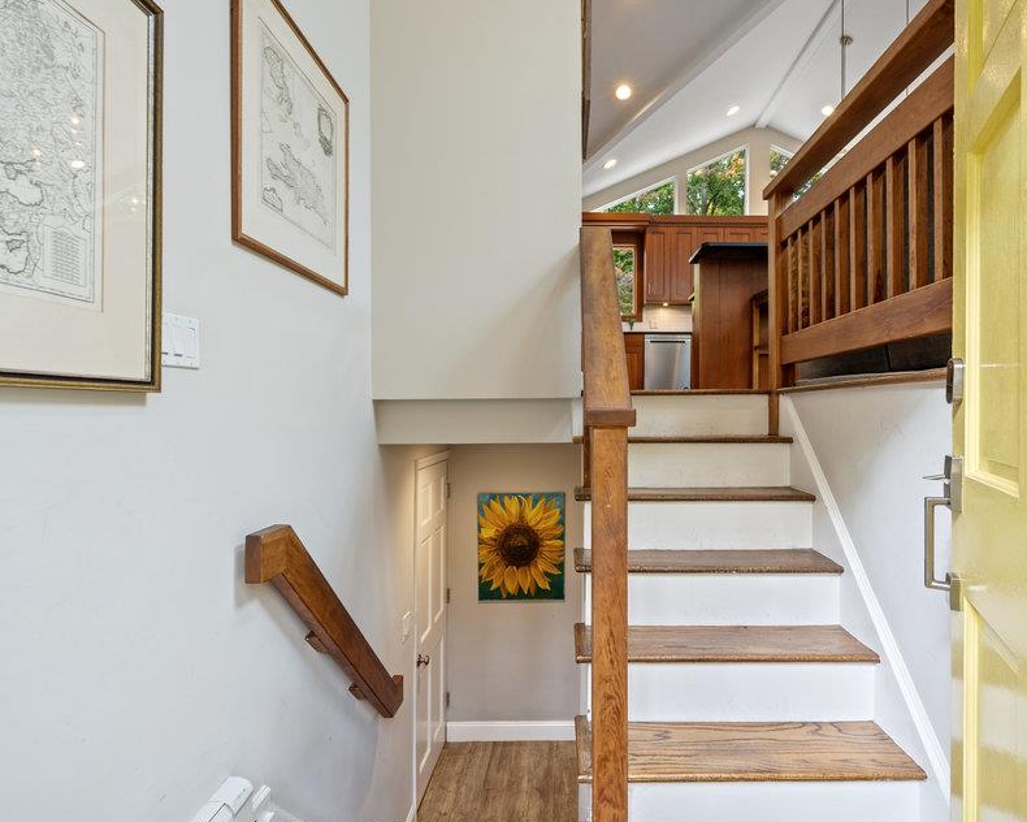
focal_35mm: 19
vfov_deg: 70.8
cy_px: 397
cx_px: 577
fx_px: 578
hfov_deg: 82.9
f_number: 5
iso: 250
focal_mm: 16
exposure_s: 1/10
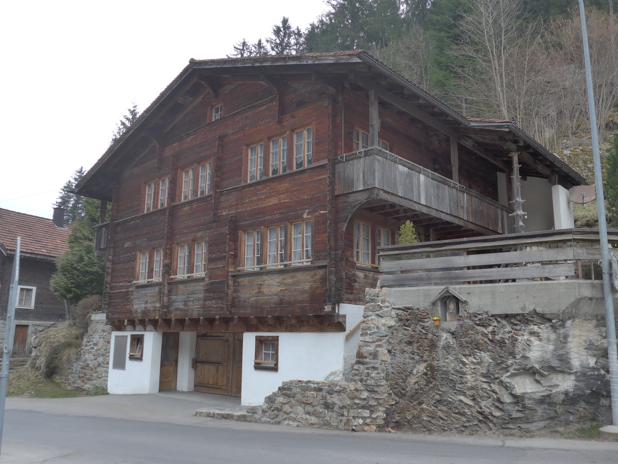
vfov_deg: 48.2
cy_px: 232
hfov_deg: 61.7
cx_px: 309
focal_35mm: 29
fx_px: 518
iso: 160
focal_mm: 6
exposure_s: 1/640
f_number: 2.2
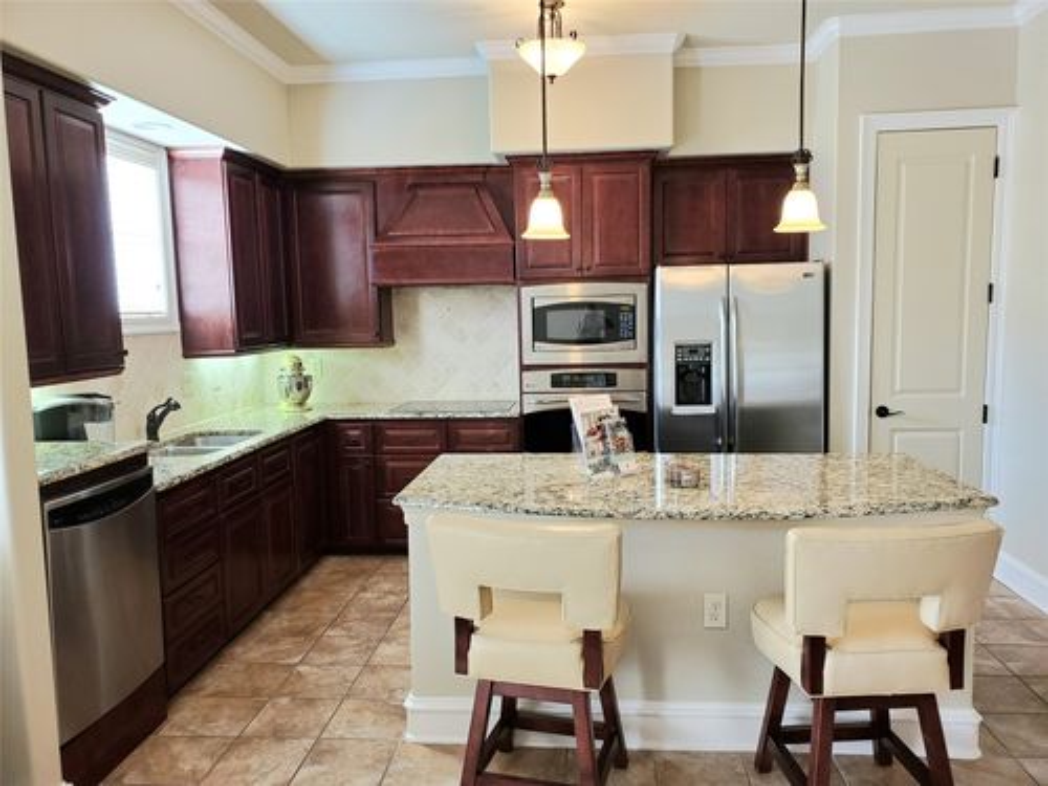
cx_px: 524
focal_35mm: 26
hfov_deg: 67.3
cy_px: 393
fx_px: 787
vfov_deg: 53.1
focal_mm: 4.3
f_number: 2.4
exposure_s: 1/39
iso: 160
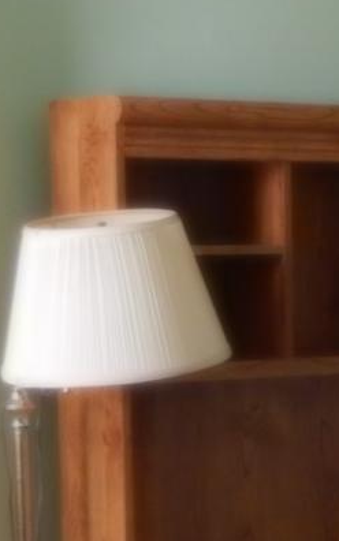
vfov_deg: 15.1
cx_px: 683
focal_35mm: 137
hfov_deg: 9.0
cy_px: 445
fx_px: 2022
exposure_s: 1/30
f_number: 3.4
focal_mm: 4.5
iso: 320
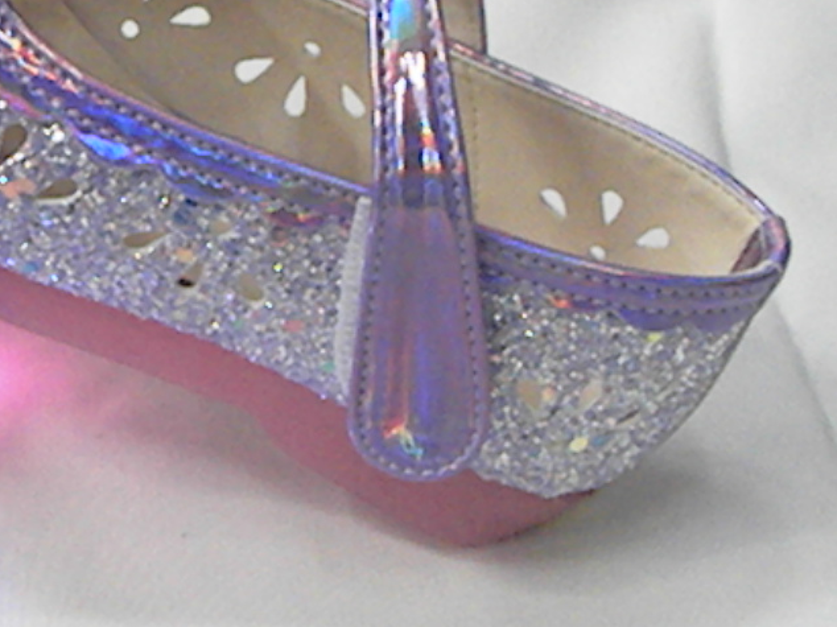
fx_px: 2030
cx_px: 40
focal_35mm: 84
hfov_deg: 22.6
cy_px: 162
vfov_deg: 17.5
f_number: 2.8
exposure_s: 1/300
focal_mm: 4.6
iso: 834
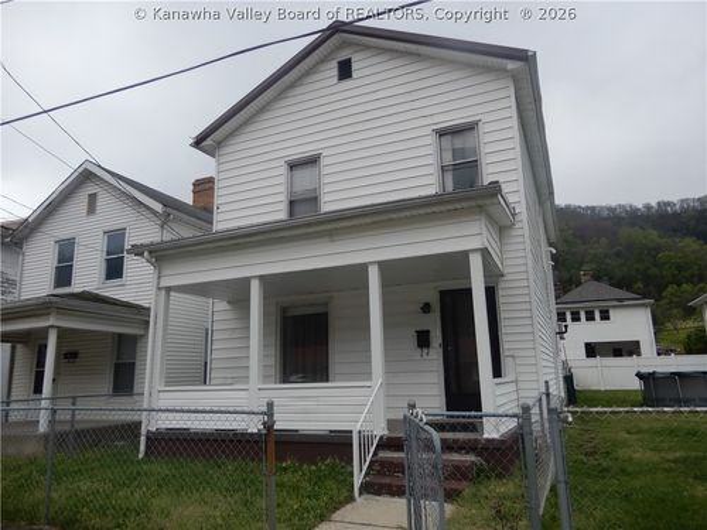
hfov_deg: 71.6
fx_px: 490
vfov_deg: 56.8
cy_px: 265
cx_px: 354
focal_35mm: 24
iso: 80
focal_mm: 4.3
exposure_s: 1/800
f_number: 3.4
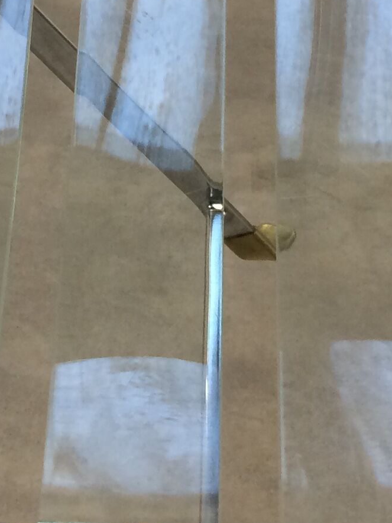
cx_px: 86
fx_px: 1617
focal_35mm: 107
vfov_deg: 18.3
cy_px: 144
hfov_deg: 13.8
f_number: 2.2
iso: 40
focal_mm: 4.15
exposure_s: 1/33
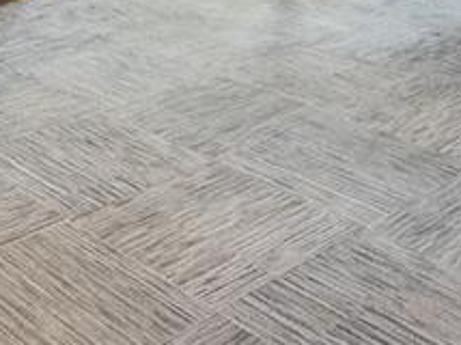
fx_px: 918
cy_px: -293
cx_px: 164
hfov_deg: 28.1
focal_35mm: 69
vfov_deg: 17.1
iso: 800
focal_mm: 10
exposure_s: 1/15
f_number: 4
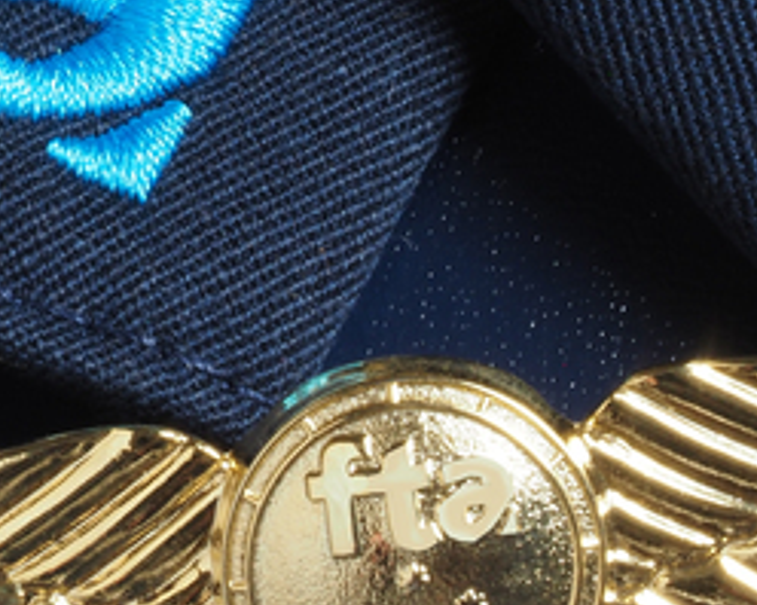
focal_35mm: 809
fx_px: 18111
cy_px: 127
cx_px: -147
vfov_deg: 1.9
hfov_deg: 2.4
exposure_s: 1.6
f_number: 22
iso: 400
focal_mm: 150
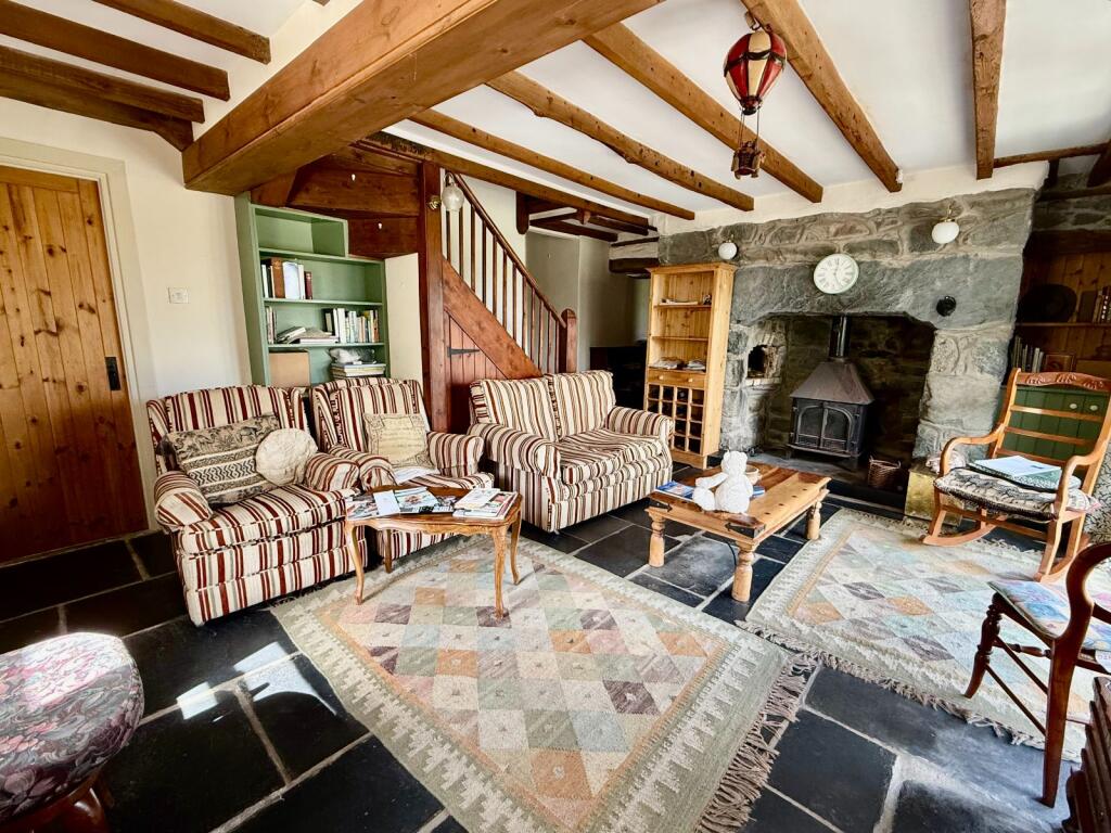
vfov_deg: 85.7
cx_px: 556
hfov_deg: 102.1
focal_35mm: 14
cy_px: 416
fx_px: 449
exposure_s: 1/99
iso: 320
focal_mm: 2.22
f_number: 2.2
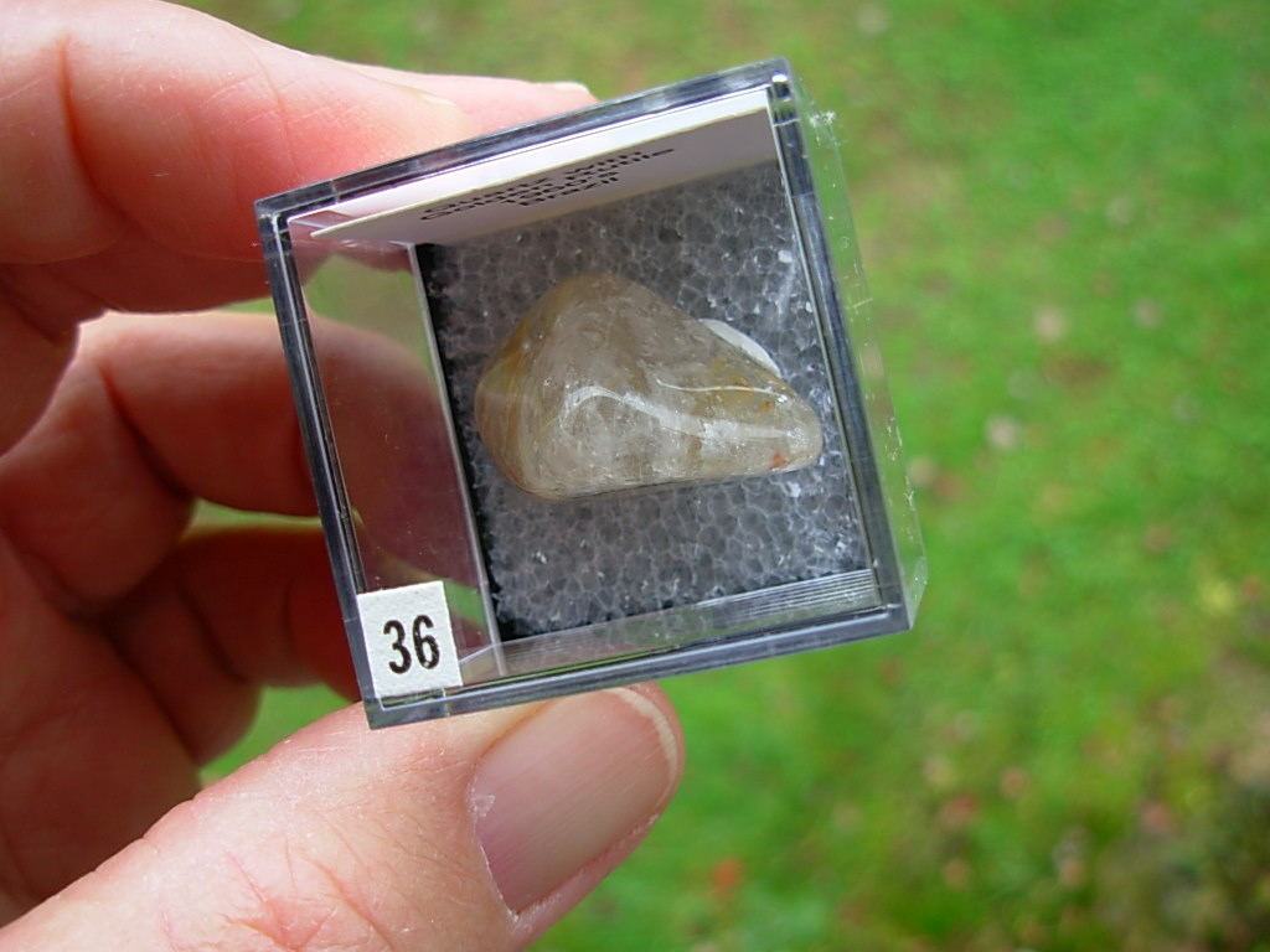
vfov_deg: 37.7
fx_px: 1394
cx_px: 635
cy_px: 476
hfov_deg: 49.0
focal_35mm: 38
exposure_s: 1/85.4
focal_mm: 6.3
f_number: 2.9
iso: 50
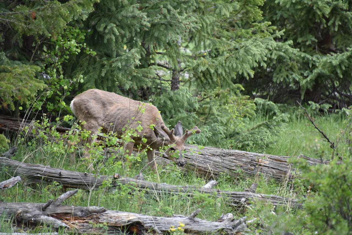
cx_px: 176
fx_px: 2934
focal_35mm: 300
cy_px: 118
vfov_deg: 4.6
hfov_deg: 6.9
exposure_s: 1/640
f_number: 5.6
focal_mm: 300
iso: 1100
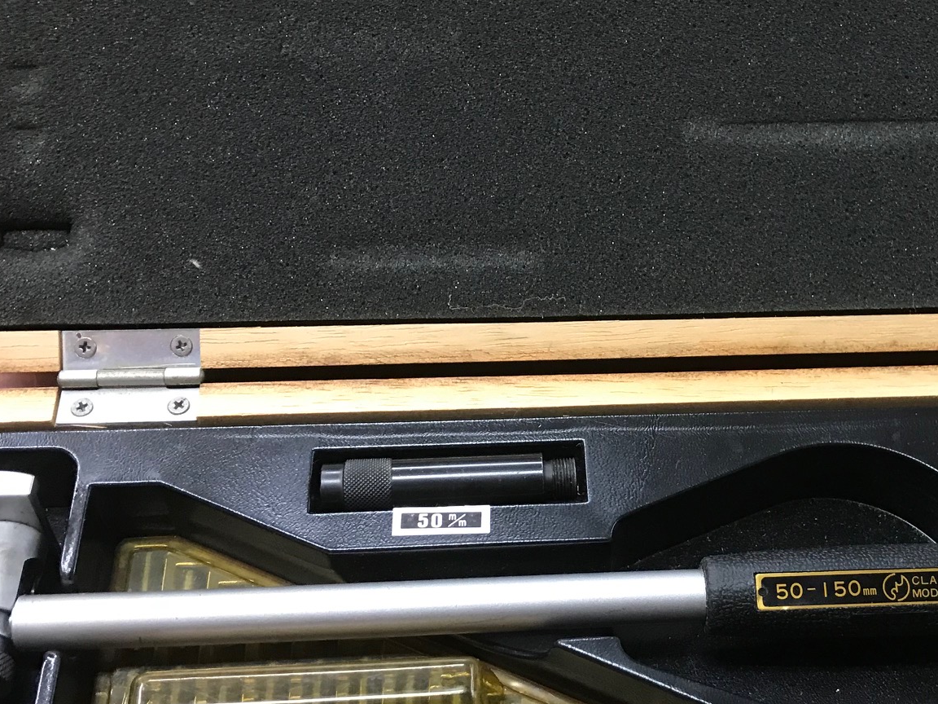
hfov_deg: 38.2
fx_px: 1328
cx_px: 668
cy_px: 394
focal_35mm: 49
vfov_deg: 29.6
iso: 64
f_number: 1.8
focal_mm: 3.99
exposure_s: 1/15
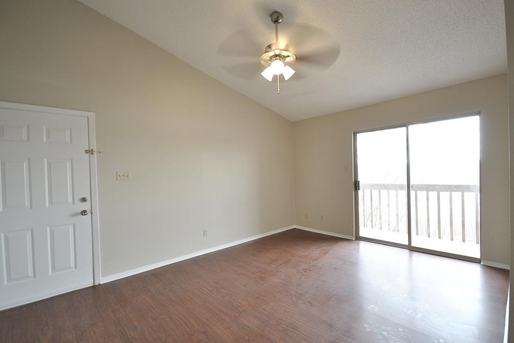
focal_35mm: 16
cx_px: 263
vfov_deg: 73.7
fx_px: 228
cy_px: 180
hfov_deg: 96.7
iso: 200
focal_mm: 10
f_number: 5
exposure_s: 1/13
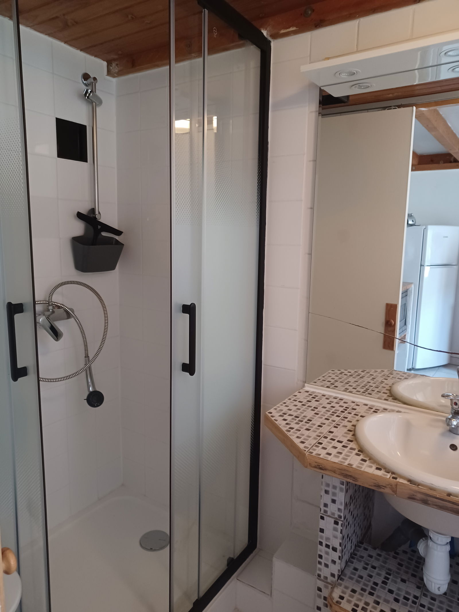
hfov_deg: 54.9
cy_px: 306
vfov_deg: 69.4
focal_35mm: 25
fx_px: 442
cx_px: 230
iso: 800
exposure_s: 1/25
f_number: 1.8
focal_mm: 4.6
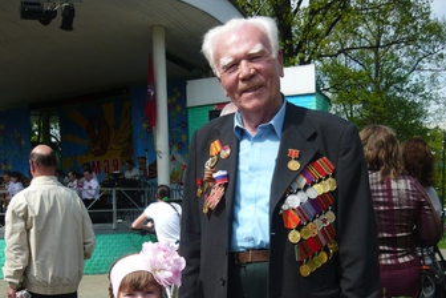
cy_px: 289
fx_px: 570
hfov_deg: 42.7
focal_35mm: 46
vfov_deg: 27.7
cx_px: 223
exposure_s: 1/160
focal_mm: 5.5
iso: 100
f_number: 8
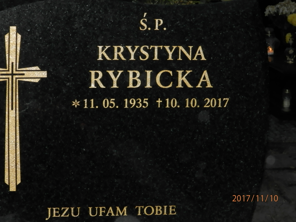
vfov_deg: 11.2
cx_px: 148
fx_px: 1129
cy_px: 111
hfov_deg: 14.9
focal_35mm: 132
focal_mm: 23.6
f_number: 4.7
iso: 400
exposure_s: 1/160
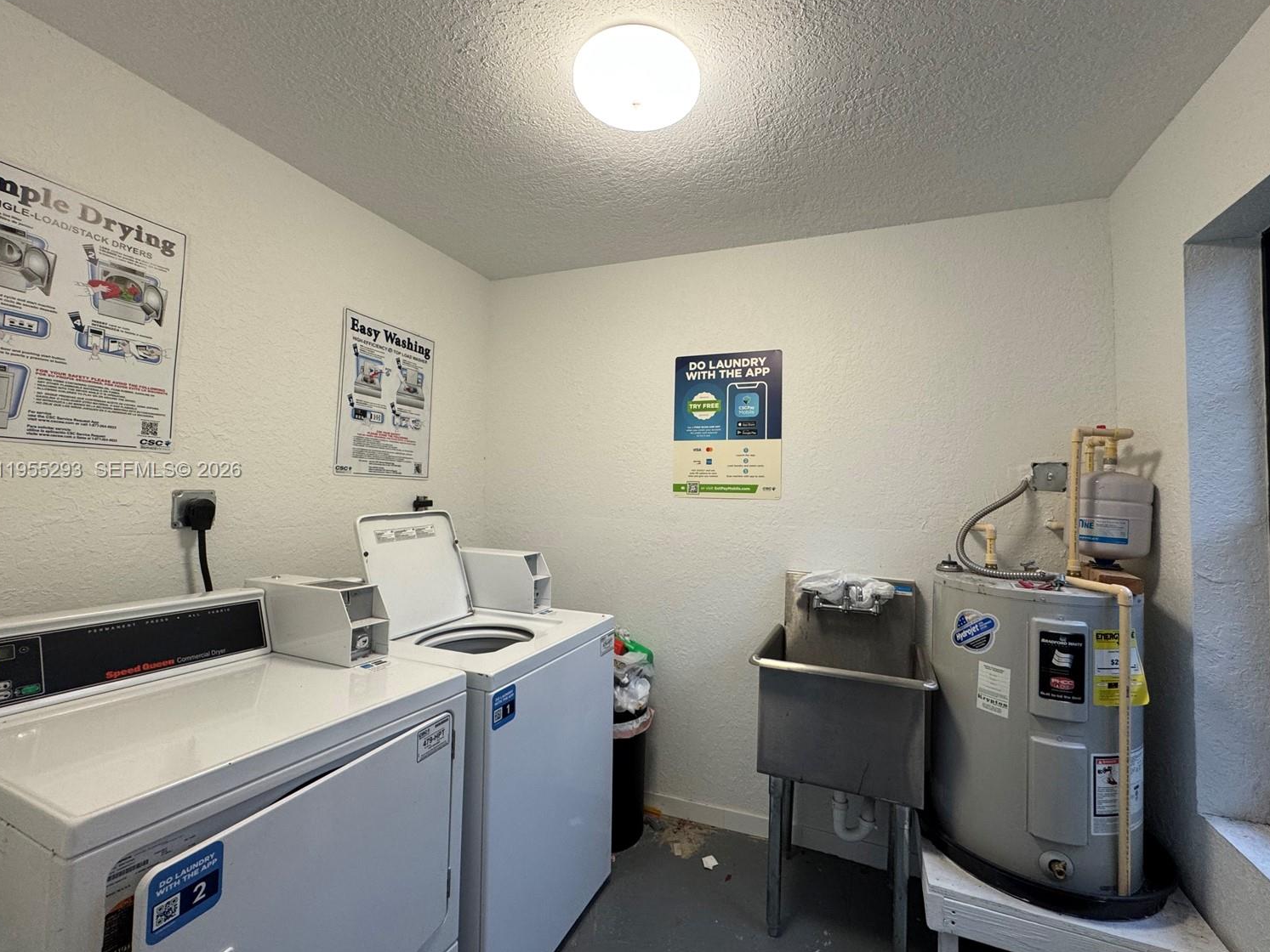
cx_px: 657
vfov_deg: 81.8
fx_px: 550
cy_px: 471
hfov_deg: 98.1
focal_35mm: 15
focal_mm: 2.22
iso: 160
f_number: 2.2
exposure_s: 1/60
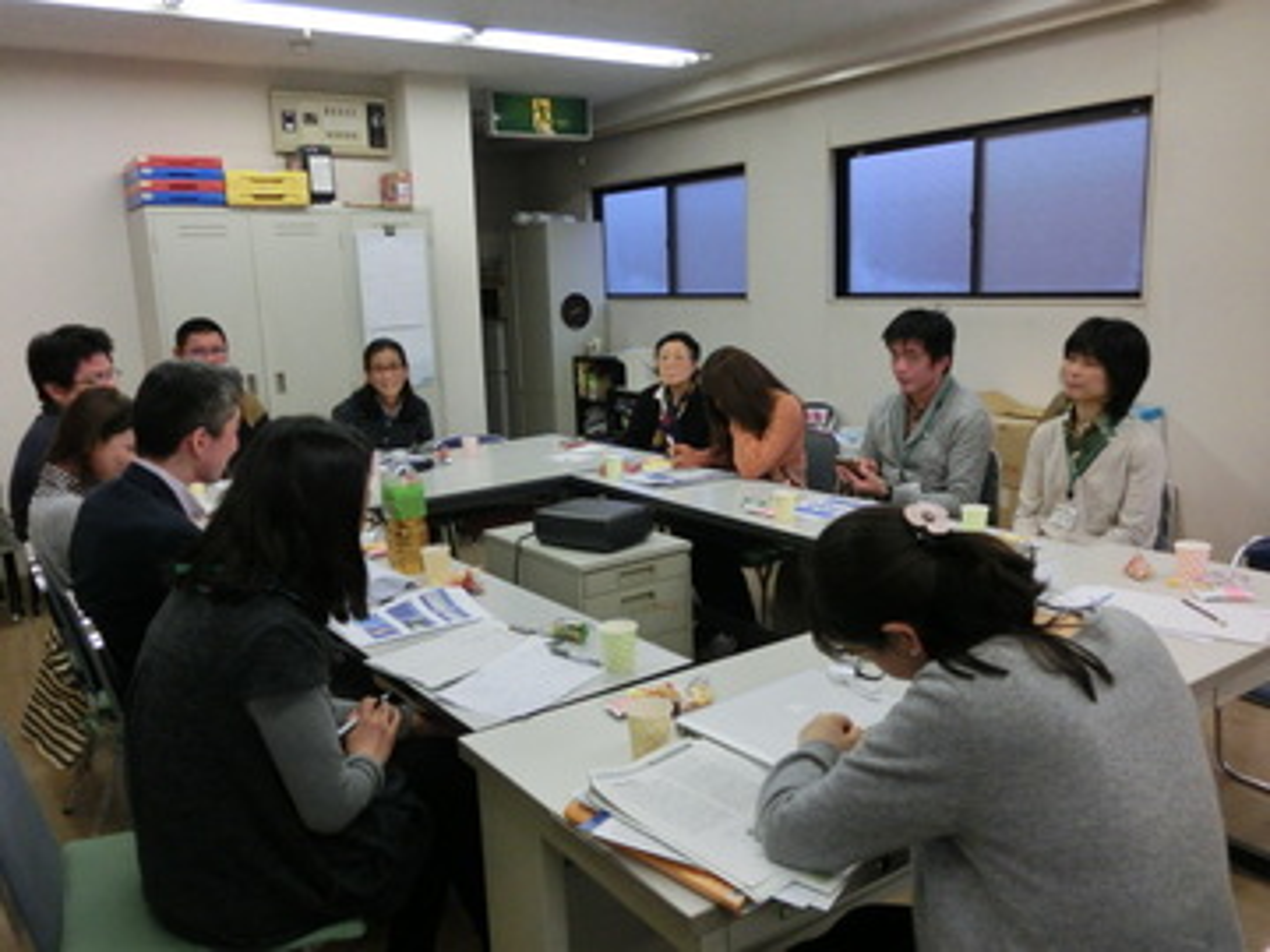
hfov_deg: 63.4
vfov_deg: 49.7
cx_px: 635
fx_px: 1027
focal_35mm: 28
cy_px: 476
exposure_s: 1/125
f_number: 3
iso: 250
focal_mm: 5
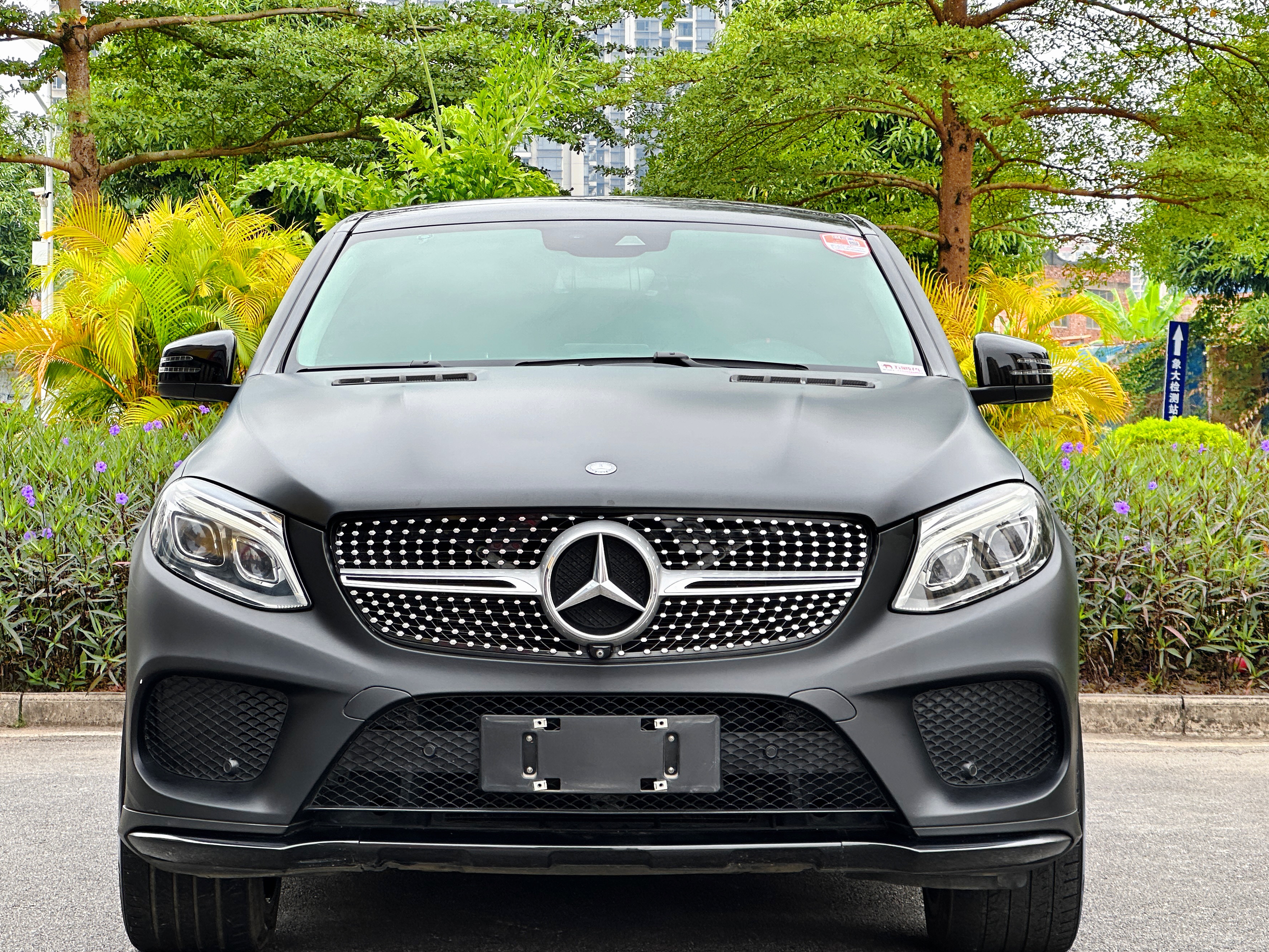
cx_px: 602
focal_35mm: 88
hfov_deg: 22.3
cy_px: 481
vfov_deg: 16.8
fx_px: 3226
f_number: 2.8
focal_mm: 9
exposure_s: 1/99
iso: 50
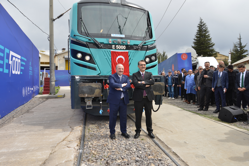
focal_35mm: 24
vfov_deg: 53.2
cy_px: 83
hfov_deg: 73.7
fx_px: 166
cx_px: 124
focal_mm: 24
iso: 100
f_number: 9
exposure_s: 1/125
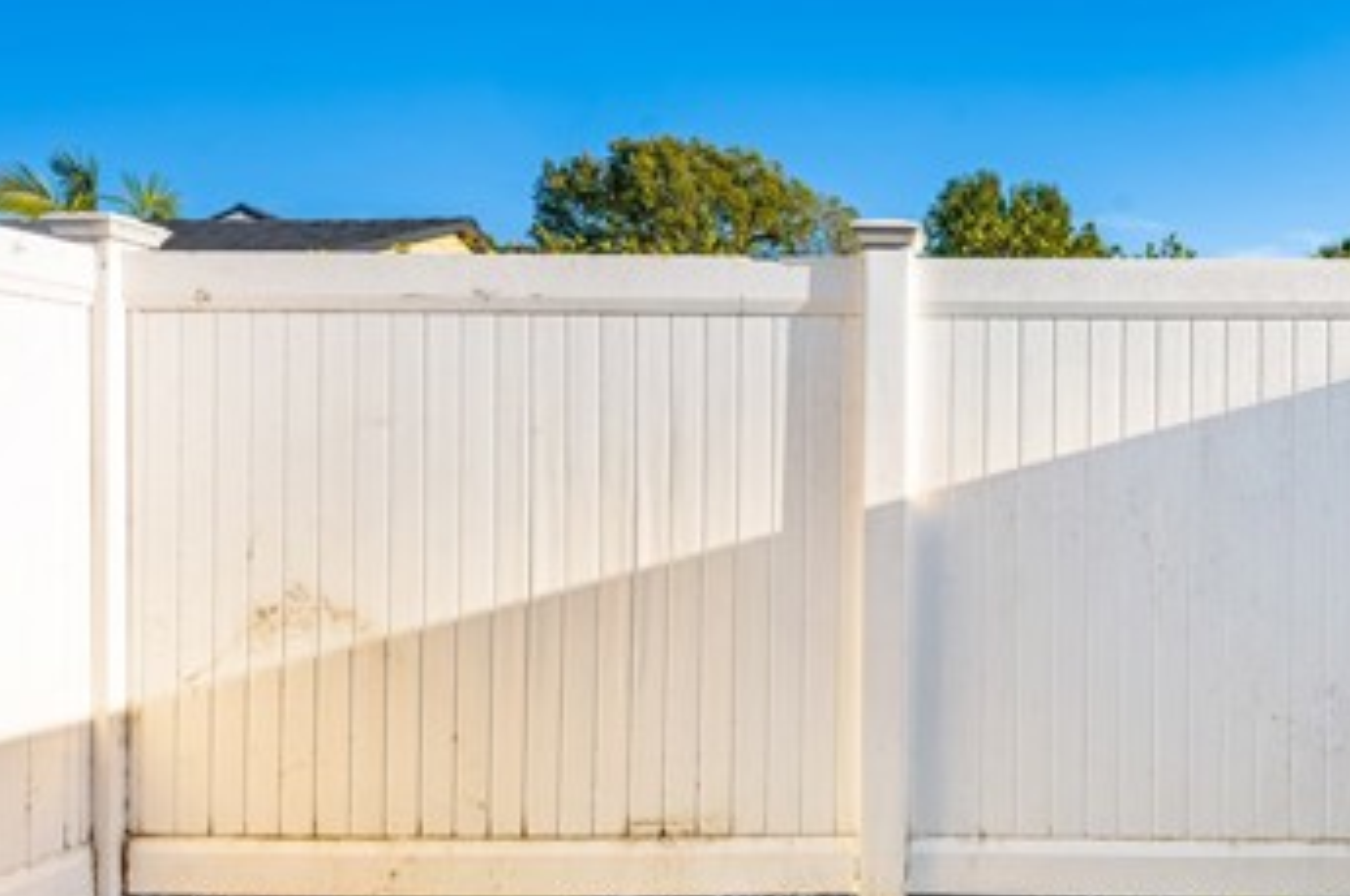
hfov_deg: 63.4
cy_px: 489
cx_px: 1084
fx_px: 974
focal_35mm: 26
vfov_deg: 49.4
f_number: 9
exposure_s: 1/320
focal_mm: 14
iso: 100
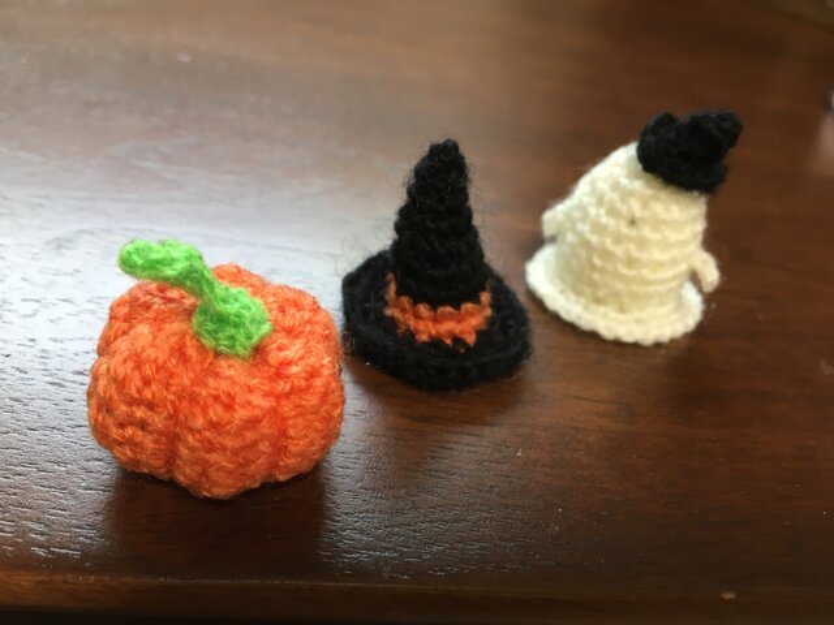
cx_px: 417
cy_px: 312
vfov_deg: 48.2
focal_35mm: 29
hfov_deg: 61.7
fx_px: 699
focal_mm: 4.15
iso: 100
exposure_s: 1/33
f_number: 2.2
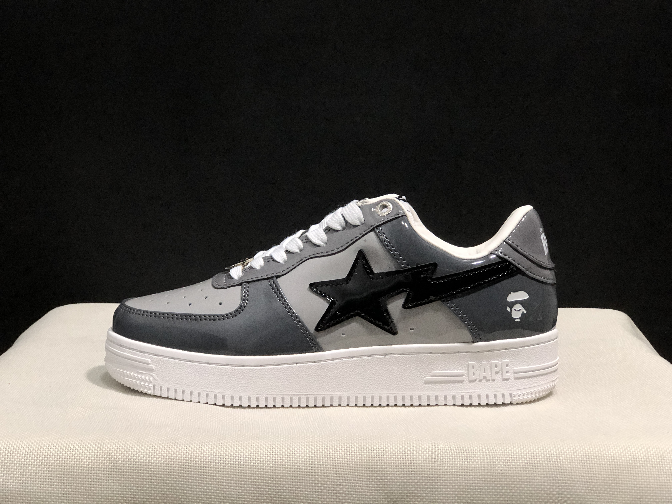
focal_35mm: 57
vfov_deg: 25.7
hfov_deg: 33.8
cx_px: 336
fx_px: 1107
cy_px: 252
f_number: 2.8
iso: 80
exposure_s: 1/30
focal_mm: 6.6
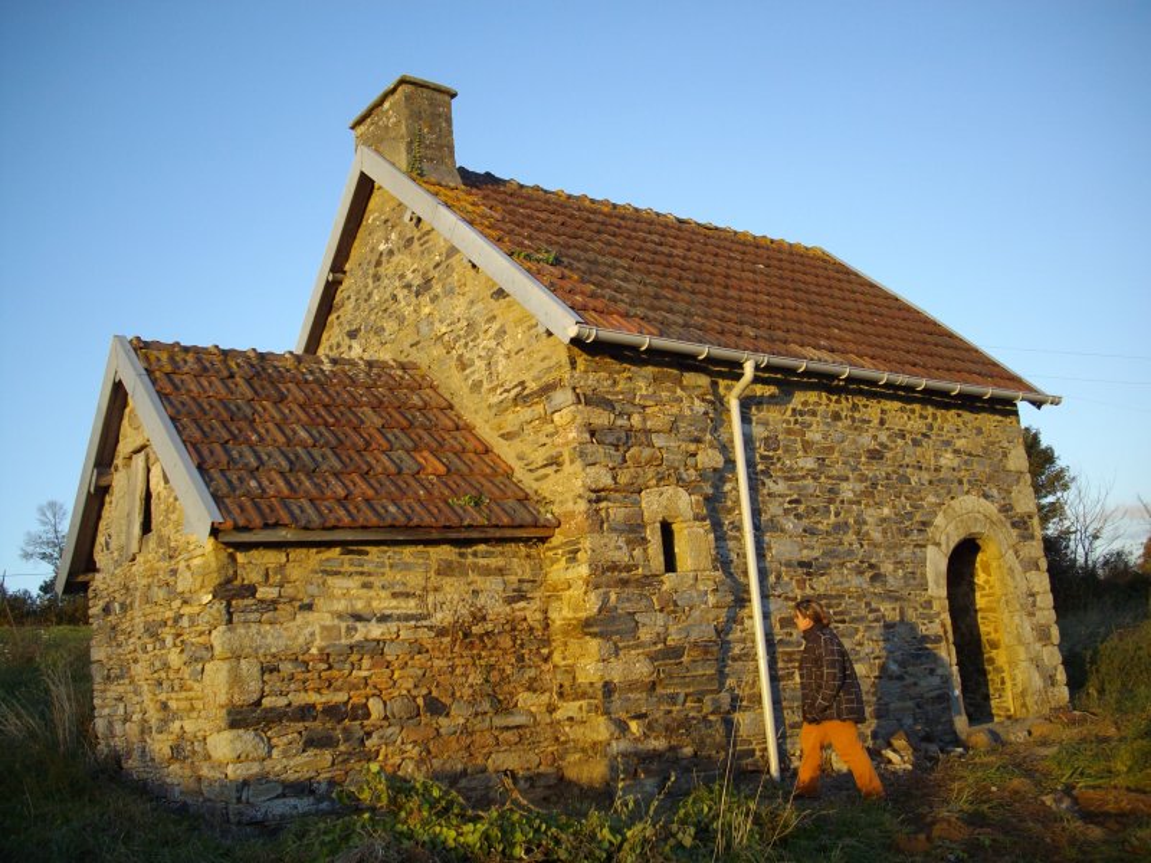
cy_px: 432
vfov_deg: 38.7
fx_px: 1230
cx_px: 576
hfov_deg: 50.1
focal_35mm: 37
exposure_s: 1/200
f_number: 2.8
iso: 80
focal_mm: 6.2
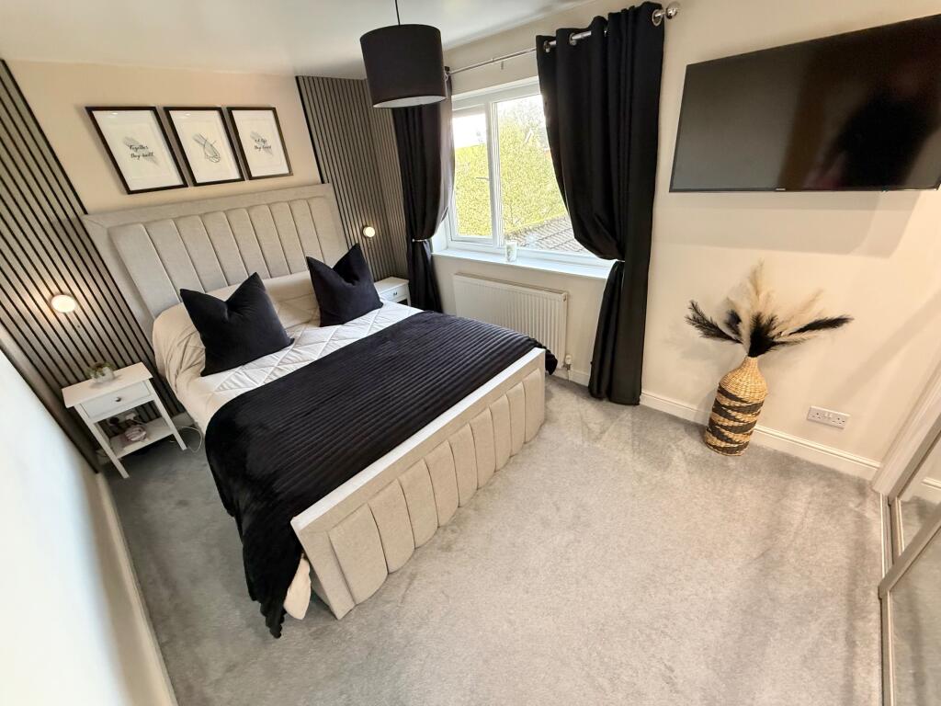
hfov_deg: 102.1
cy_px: 353
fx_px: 381
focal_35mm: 14
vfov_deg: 85.7
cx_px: 470
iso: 500
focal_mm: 2.22
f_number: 2.2
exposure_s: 1/100
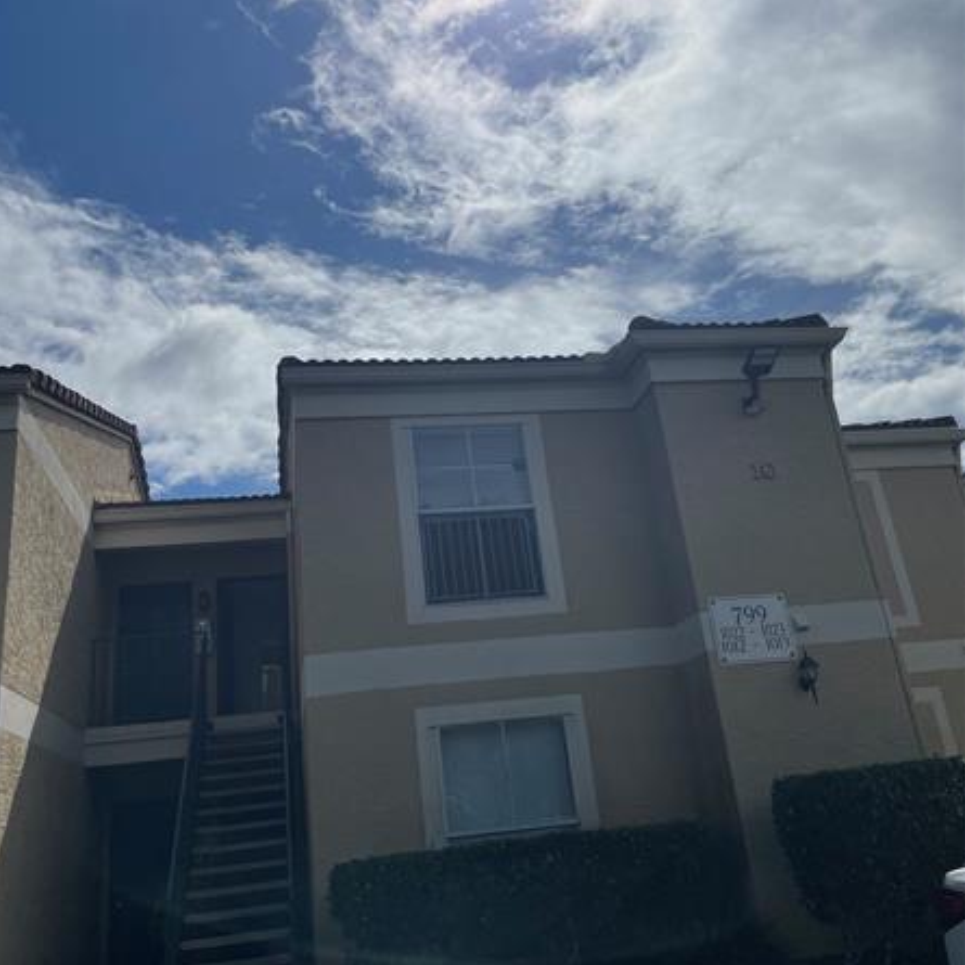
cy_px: 440
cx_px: 479
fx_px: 978
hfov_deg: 52.5
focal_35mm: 31
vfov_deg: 52.5
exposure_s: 1/20408
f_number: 1.6
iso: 32
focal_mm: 4.2
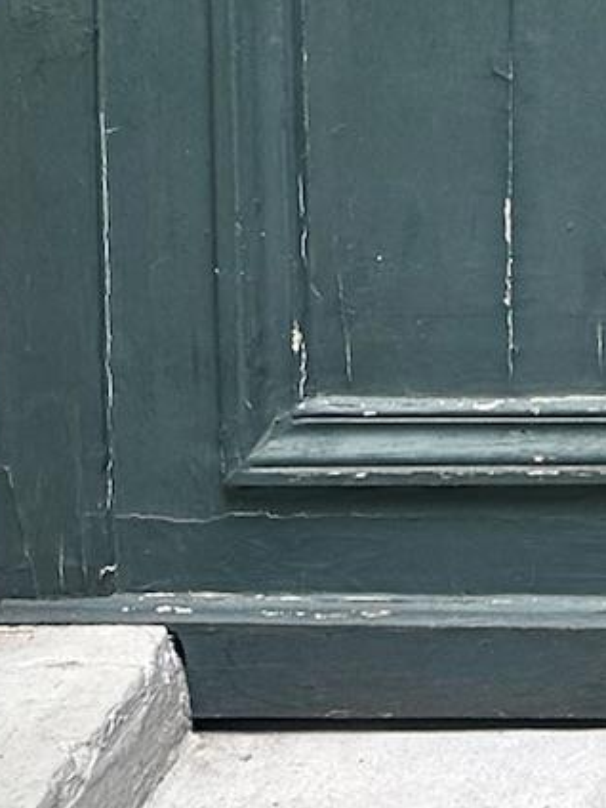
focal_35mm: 116
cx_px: 1439
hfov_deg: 10.9
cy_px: -503
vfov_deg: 15.3
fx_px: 2708
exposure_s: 1/355
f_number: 1.78
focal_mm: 6.86
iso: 80
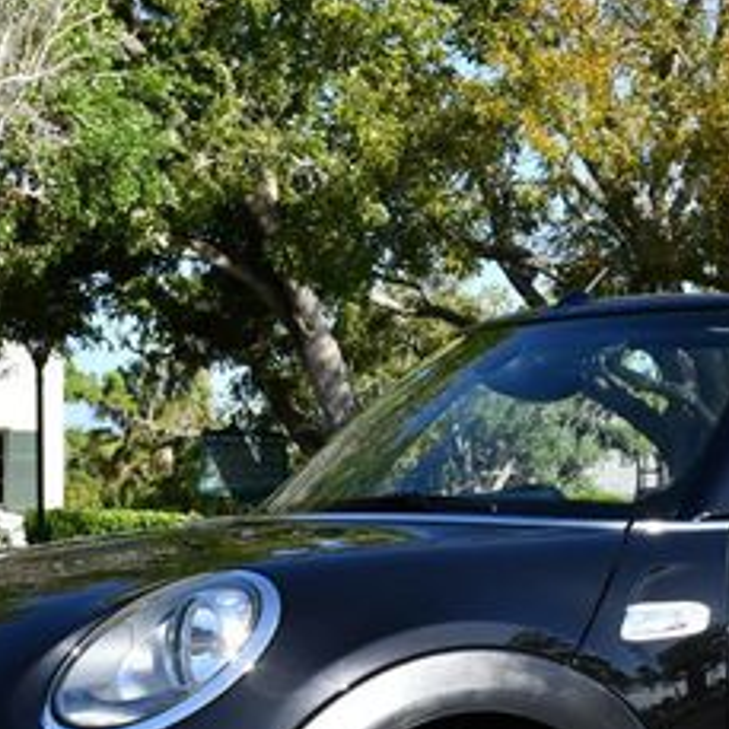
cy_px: 592
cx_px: 598
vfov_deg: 15.2
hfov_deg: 15.2
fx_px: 2716
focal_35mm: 114
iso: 140
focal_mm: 24
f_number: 8
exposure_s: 1/250
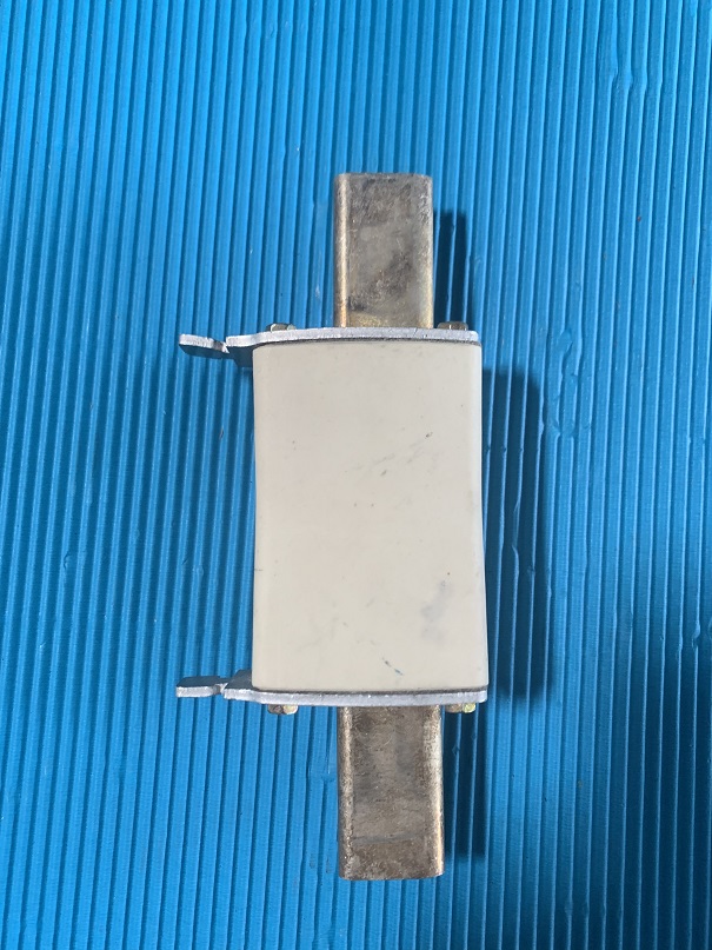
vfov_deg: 67.3
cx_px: 356
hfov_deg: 53.1
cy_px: 475
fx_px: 713
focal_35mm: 26
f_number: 1.8
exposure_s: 1/60
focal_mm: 4.25
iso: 200
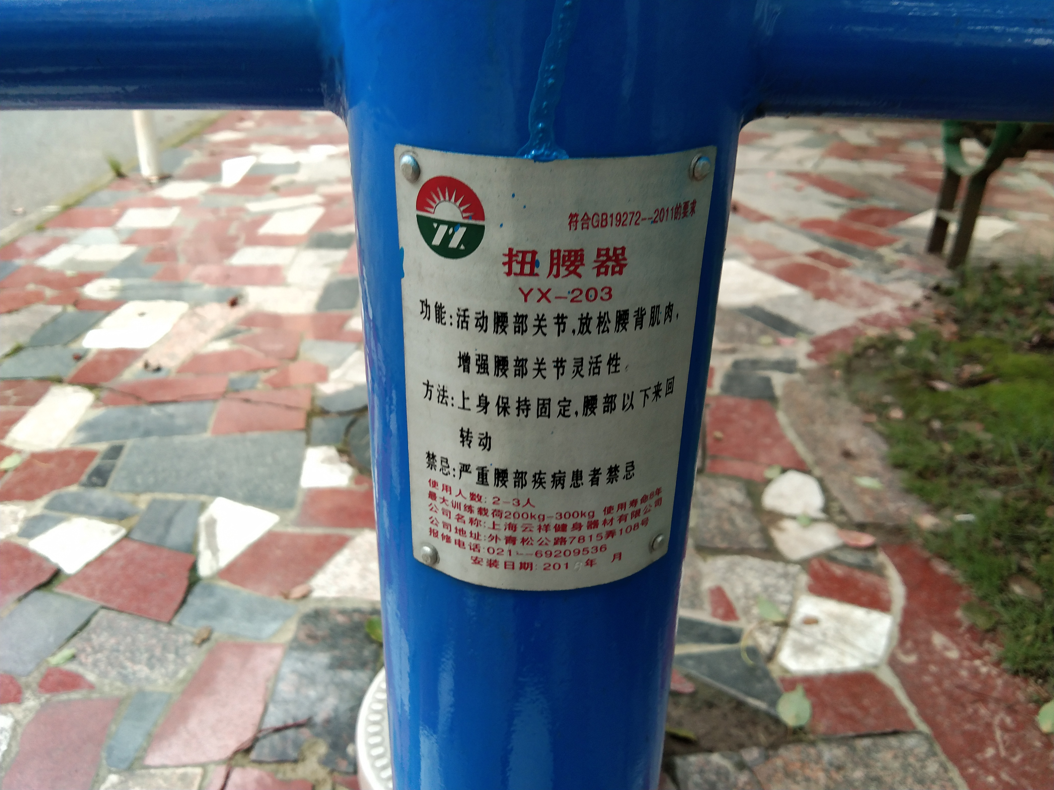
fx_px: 944
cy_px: 395
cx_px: 527
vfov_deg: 45.4
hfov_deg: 58.4
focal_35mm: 31
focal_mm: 3.69
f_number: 2.2
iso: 100
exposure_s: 1/50
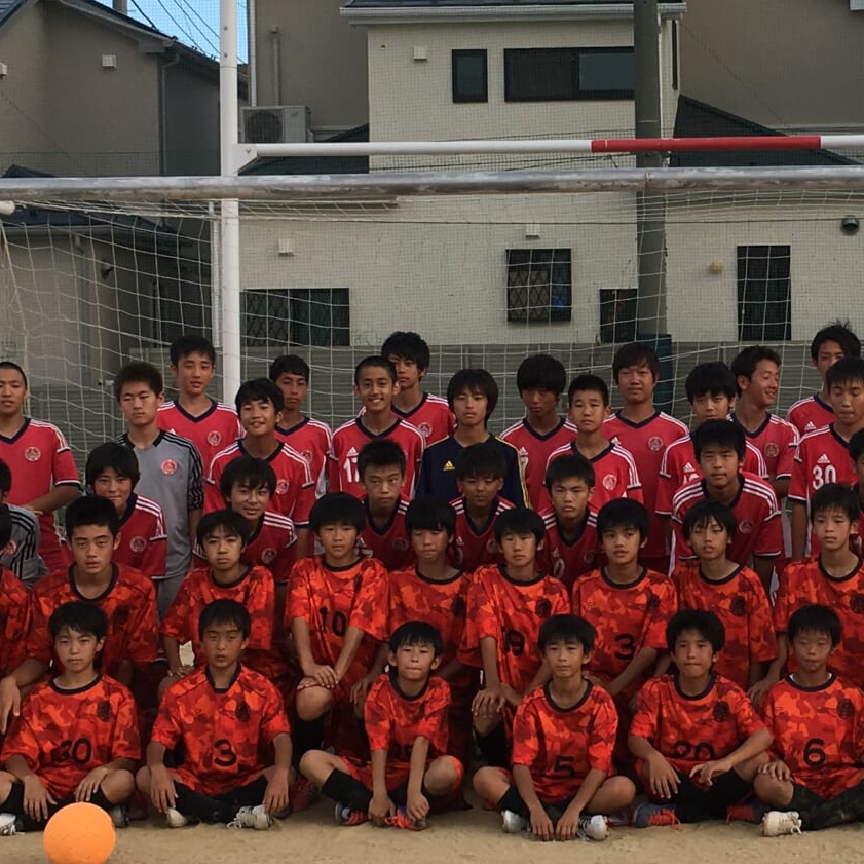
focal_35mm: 78
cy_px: 411
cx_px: 693
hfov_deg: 21.9
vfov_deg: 22.2
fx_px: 2203
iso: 25
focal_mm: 4.15
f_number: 2.2
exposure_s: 1/527
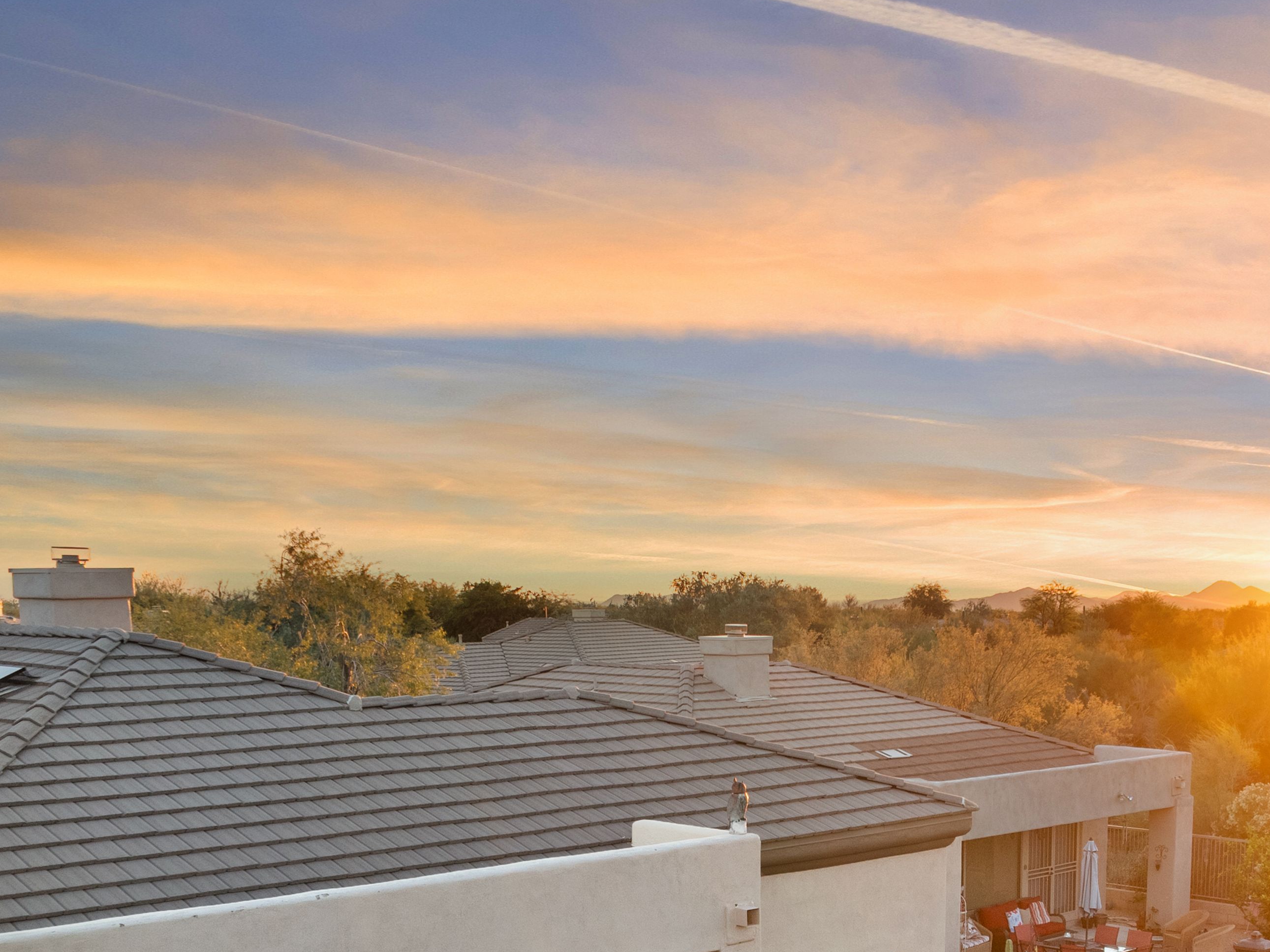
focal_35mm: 49
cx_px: 770
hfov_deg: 38.7
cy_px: 958
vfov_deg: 27.9
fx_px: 1798
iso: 400
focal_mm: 12.29
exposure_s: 1/400
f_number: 2.8
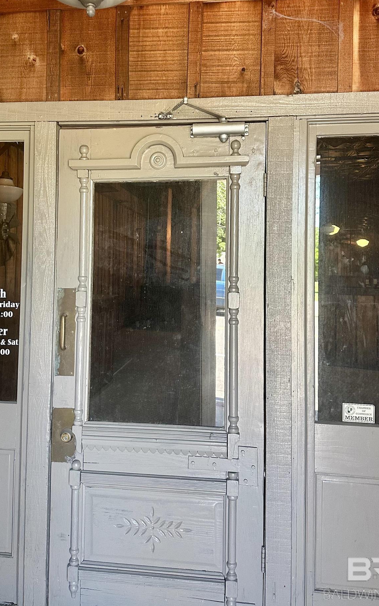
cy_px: 246
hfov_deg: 39.4
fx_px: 529
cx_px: 167
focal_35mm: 32
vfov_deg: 59.2
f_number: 1.78
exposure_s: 1/78
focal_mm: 6.86
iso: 250
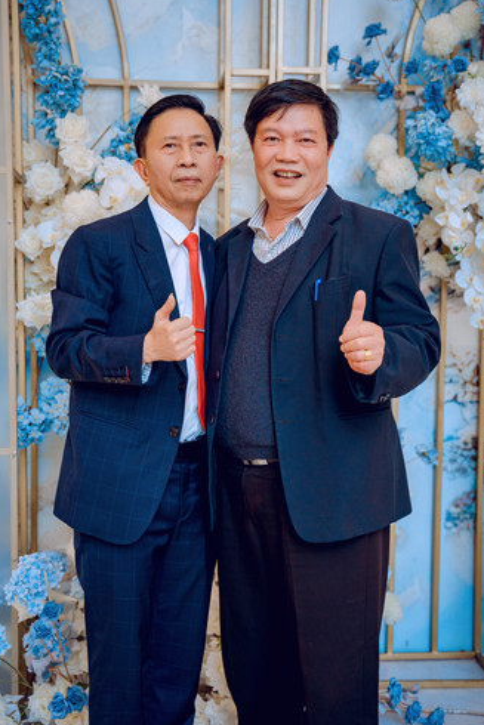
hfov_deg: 26.5
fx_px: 1026
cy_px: 361
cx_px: 243
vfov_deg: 38.9
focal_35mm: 51
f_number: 3.2
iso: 500
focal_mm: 49.9
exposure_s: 1/160
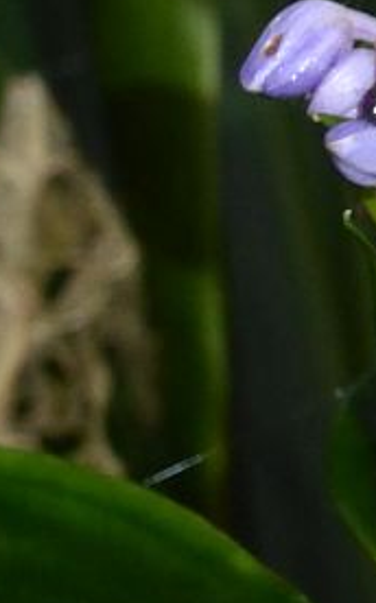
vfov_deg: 4.1
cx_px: 496
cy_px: 210
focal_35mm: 507
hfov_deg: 2.6
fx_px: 8330
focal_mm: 33.2
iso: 800
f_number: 5.6
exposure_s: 1/60
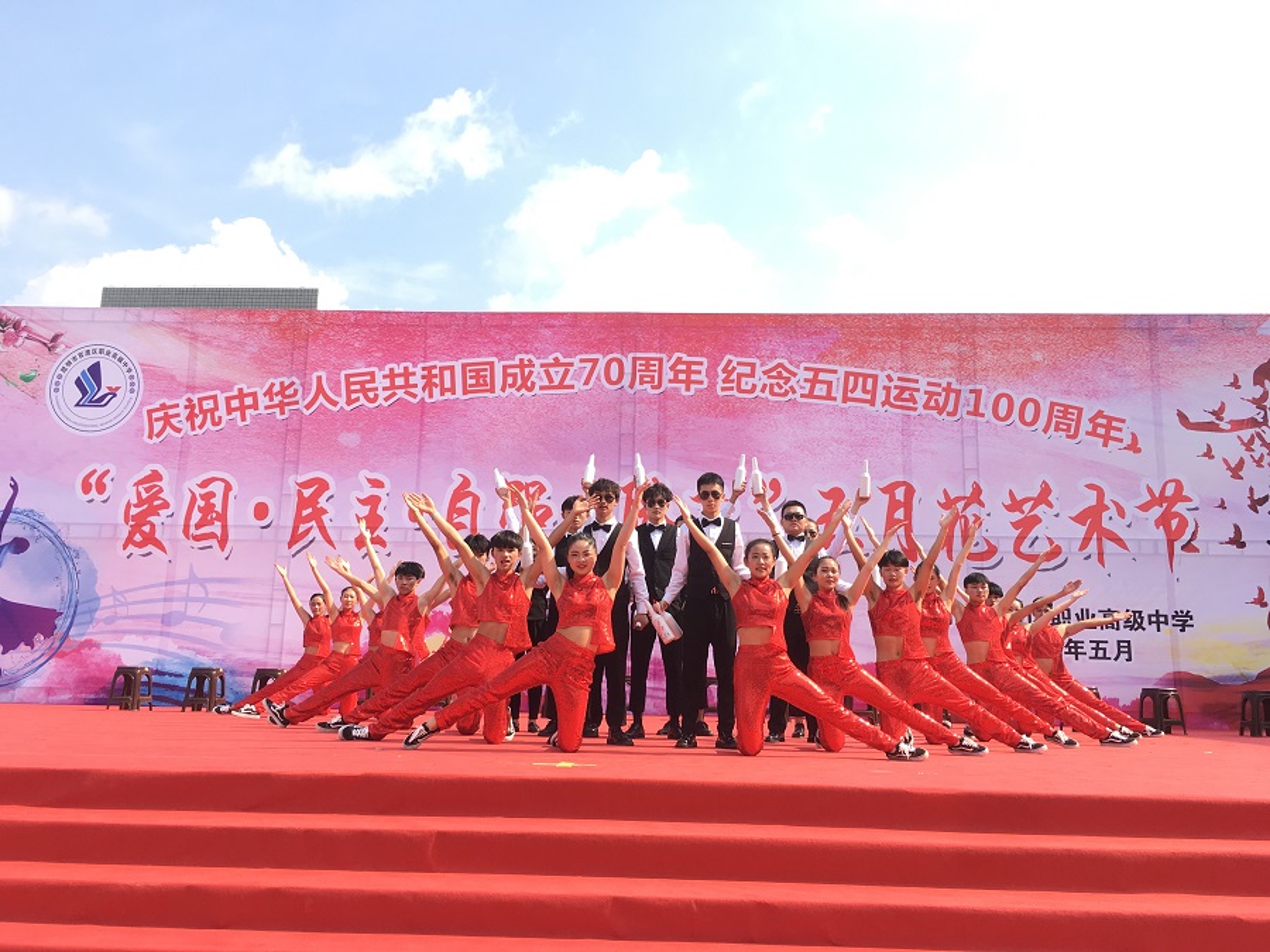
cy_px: 476
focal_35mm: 29
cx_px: 635
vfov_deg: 48.2
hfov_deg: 61.7
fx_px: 1064
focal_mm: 4.15
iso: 25
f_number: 2.2
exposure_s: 1/657
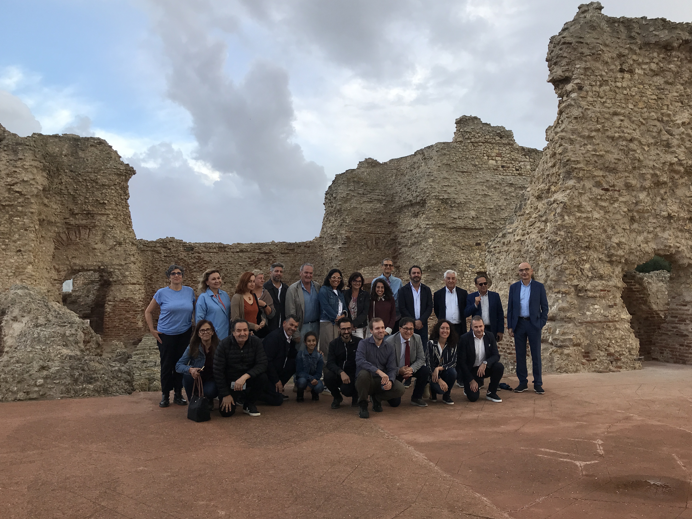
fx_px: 640
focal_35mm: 32
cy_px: 259
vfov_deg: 44.2
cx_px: 390
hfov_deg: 56.6
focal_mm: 3.99
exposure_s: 1/250
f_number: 1.8
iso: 20
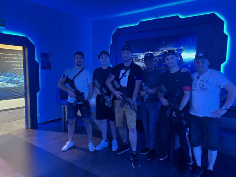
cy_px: 88
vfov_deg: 53.1
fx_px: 177
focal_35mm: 26
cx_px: 118
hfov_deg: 67.3
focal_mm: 5.7
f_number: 1.5
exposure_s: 1/50
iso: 500
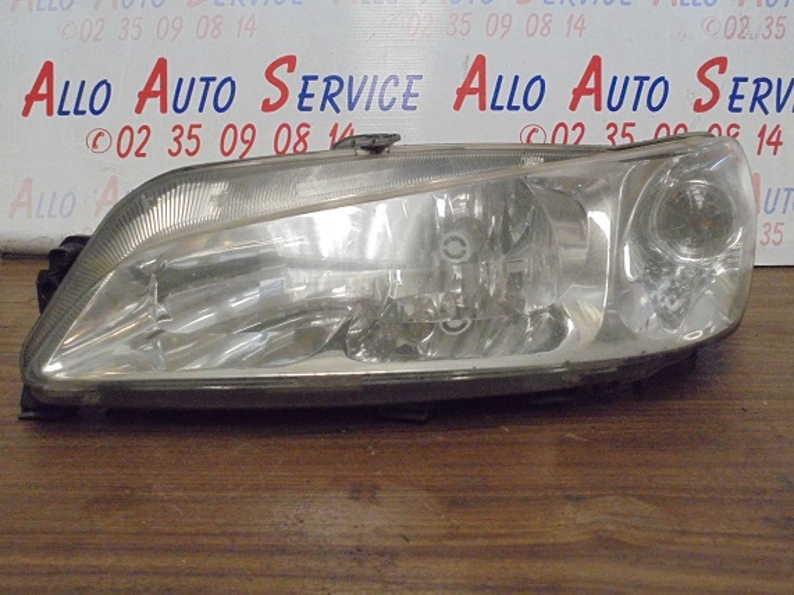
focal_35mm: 38
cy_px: 298
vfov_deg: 37.7
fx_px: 871
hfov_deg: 49.0
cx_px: 397
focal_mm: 6.9
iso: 800
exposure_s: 1/50
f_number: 4.2
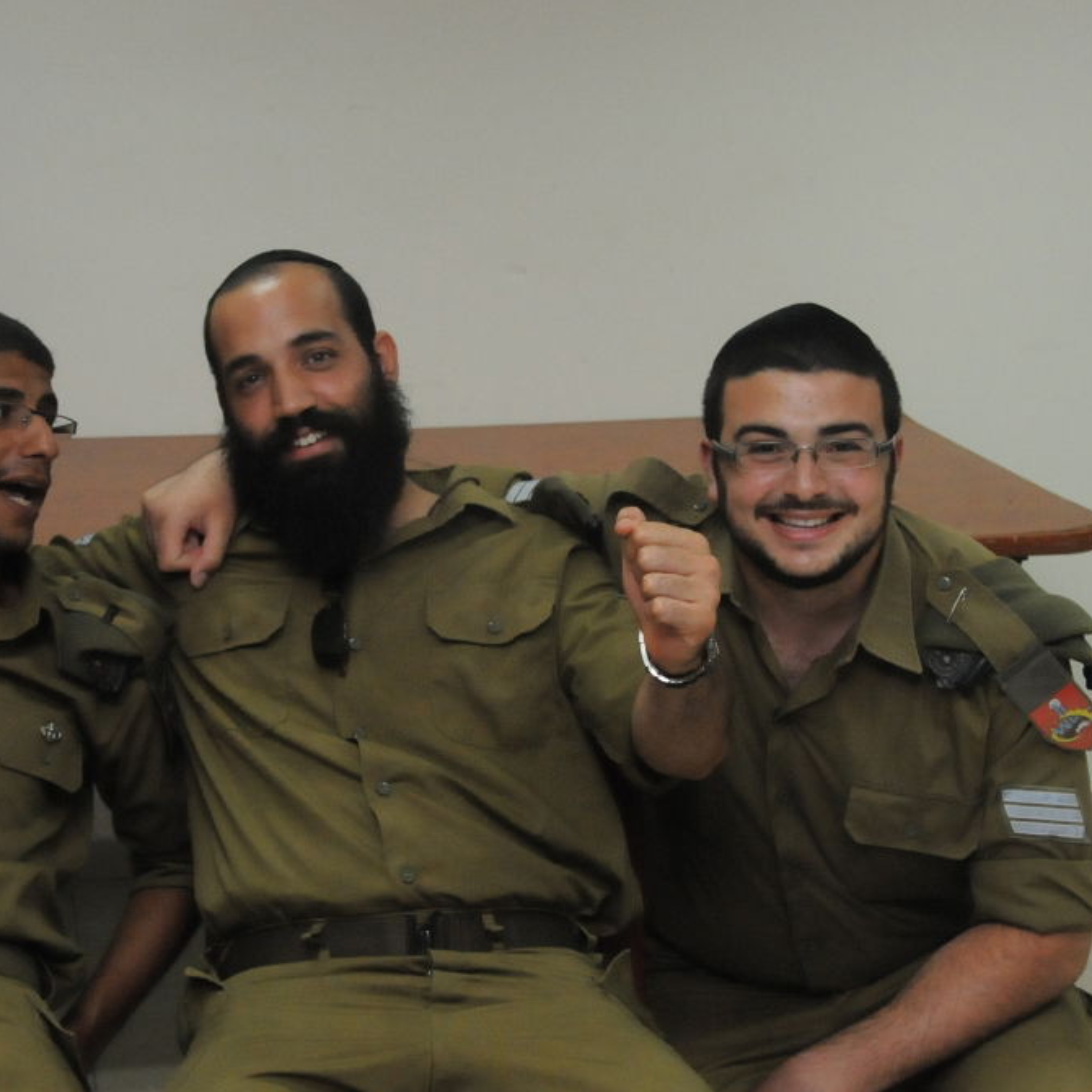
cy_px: 539
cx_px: 409
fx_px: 2641
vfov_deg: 23.4
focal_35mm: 74
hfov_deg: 23.3
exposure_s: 1/200
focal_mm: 38
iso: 3200
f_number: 9
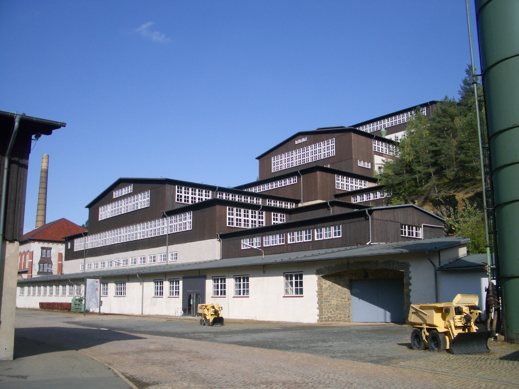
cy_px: 194
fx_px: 525
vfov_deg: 40.7
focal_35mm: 35
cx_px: 260
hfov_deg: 52.6
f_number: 4.3
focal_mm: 5.8
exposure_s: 1/500
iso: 50
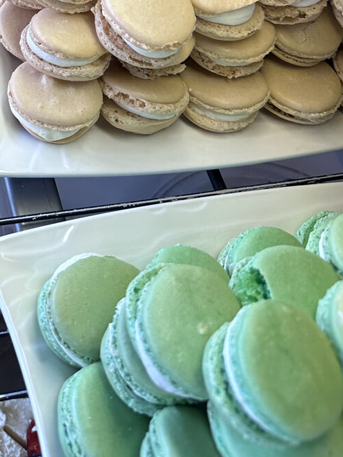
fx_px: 766
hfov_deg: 23.8
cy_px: -35
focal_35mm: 58
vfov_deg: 30.1
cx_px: -24
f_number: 1.78
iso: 80
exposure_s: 1/120
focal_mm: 6.86
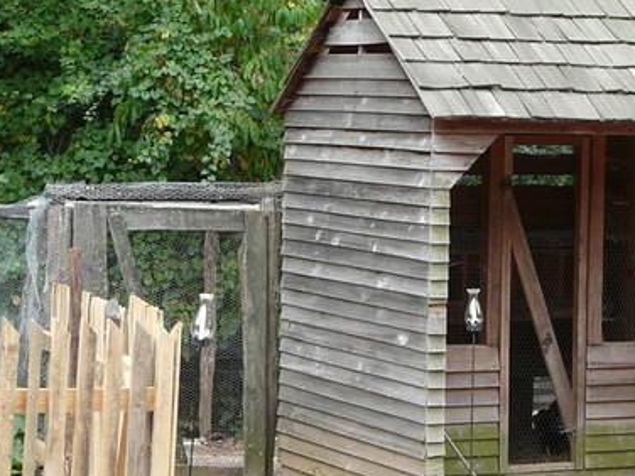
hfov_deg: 13.7
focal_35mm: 143
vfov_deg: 10.4
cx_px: 491
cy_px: 240
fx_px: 2623
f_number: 3.2
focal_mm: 10.8
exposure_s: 1/80
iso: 100
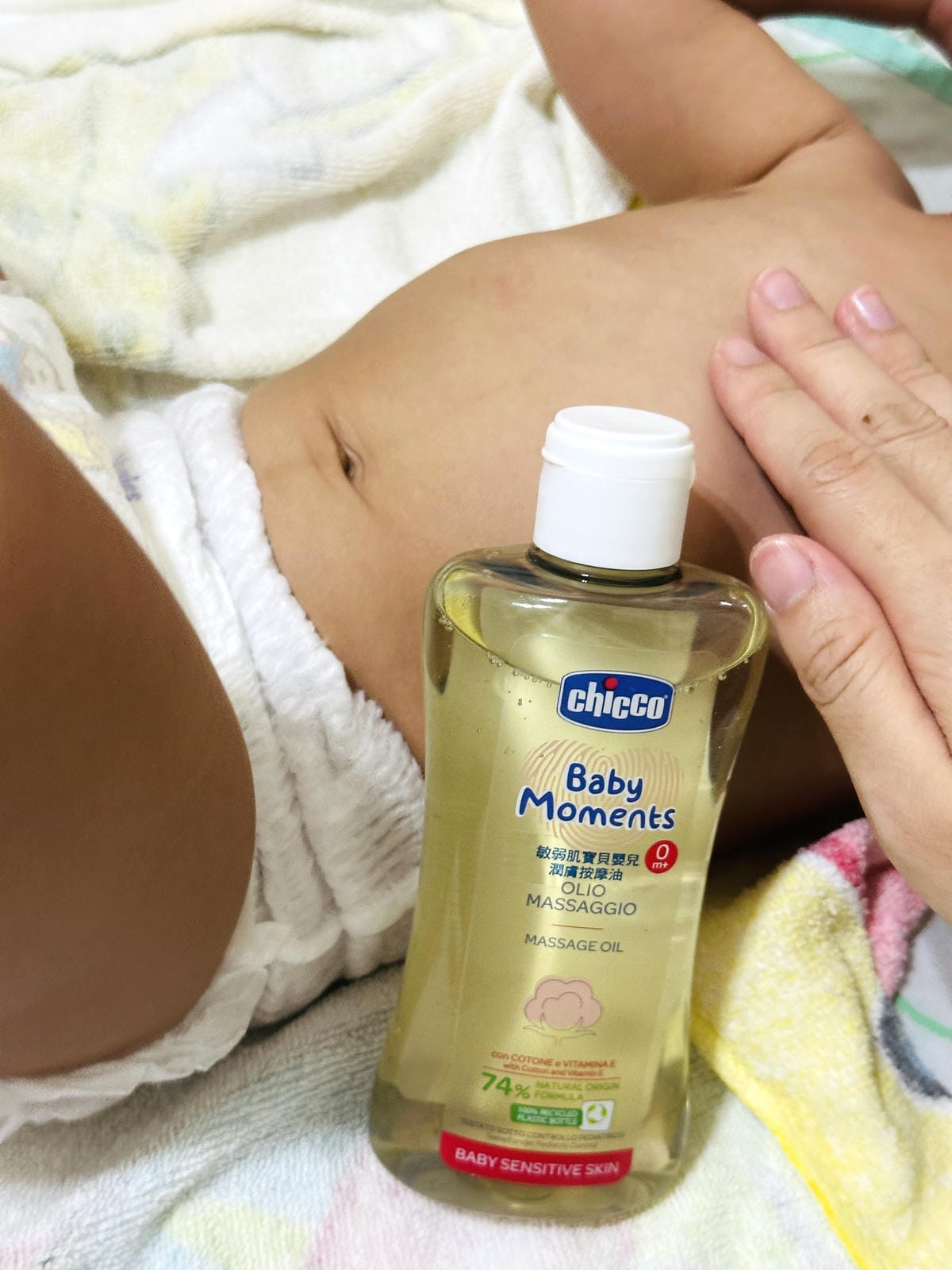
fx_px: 1760
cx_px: 476
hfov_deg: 30.3
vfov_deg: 39.7
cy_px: 635
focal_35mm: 48
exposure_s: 1/60
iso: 160
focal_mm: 6.86
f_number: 1.78
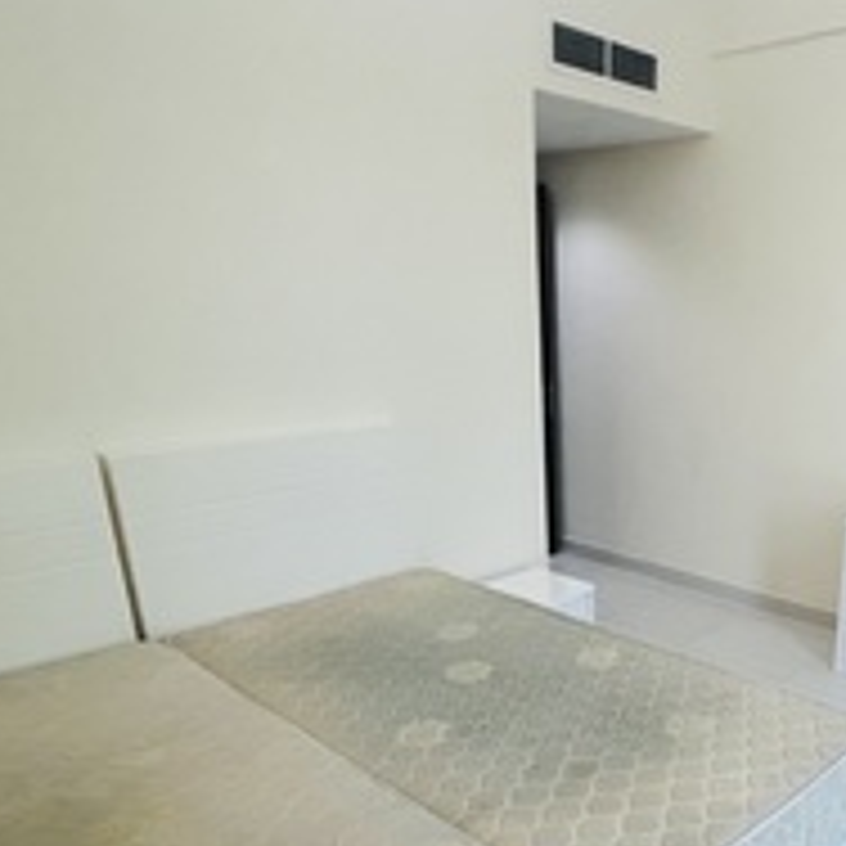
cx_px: 668
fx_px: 774
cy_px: 587
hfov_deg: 53.7
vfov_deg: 55.7
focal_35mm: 28
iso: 200
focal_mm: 1.57
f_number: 1.8
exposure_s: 1/100
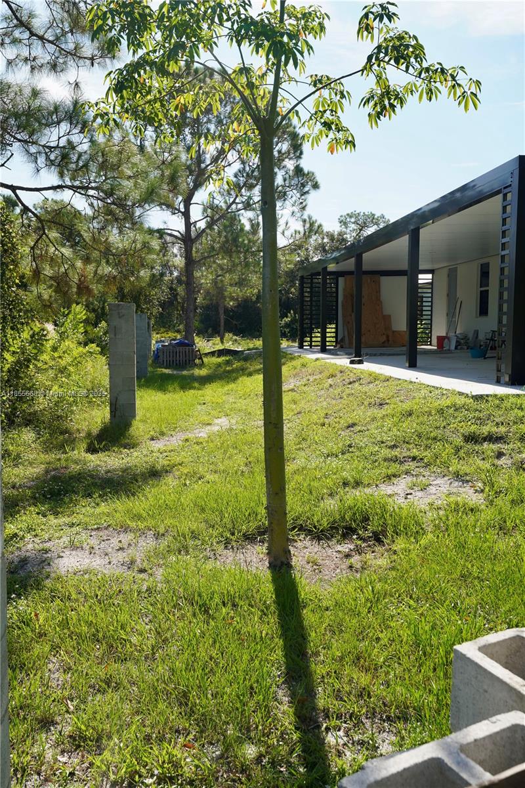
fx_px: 787
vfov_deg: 53.1
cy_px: 394
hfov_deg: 36.9
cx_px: 262
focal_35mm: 36
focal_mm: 24
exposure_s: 1/400
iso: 100
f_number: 5.6
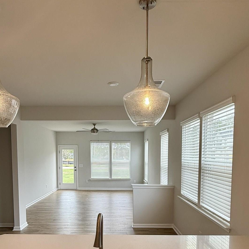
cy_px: 173
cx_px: 112
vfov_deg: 57.3
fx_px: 220
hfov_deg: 59.0
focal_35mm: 27
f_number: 2.2
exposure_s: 1/126
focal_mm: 2.22
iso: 50
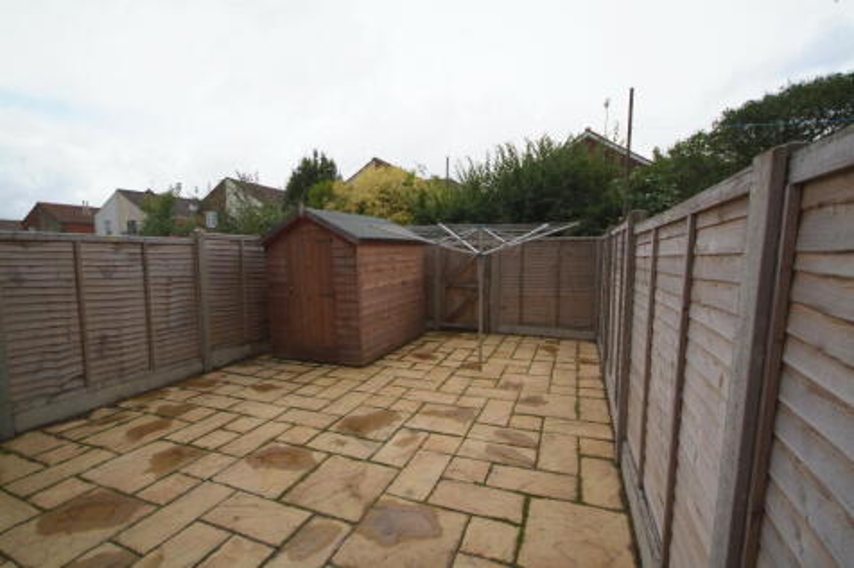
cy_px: 284
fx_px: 356
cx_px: 427
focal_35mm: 15
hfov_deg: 100.4
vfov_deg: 77.3
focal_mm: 10
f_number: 4
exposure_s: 1/750
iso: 400
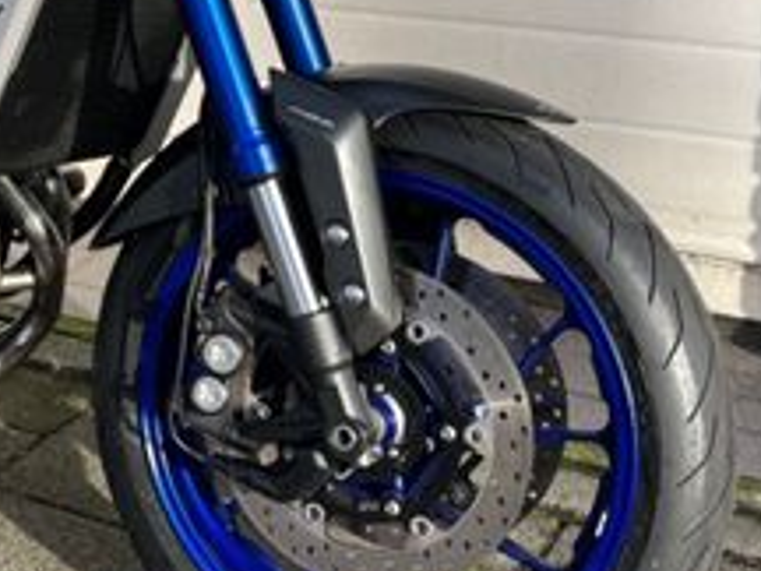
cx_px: 0
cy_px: 4
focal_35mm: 77
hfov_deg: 24.2
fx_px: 1693
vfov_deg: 18.6
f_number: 1.6
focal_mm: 5.1
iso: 50
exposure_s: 1/751
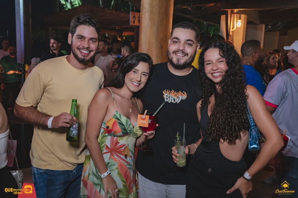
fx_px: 298
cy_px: 99
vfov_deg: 36.9
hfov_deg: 53.1
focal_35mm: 36
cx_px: 149
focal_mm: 24
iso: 2500
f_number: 2.8
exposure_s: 1/160
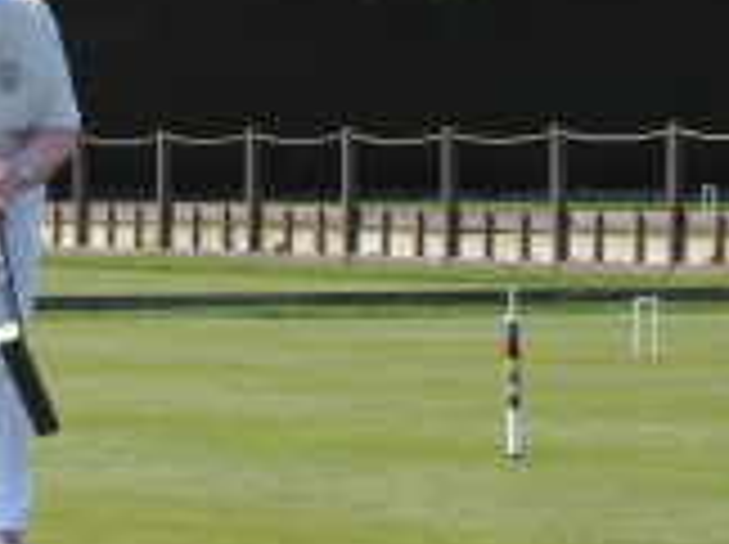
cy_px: 472
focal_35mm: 294
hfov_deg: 6.7
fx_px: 6182
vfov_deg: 5.0
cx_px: 63
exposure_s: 1/500
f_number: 5.2
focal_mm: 22.3
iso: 200
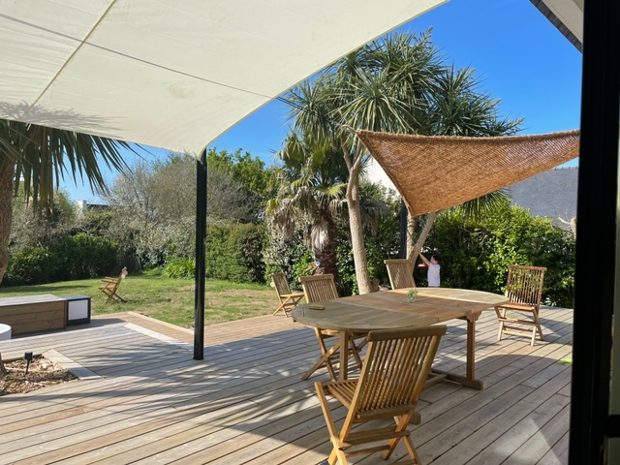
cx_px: 310
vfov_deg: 53.1
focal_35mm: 26
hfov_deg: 67.3
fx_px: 466
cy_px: 232
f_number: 1.6
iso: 32
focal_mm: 4.2
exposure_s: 1/2618
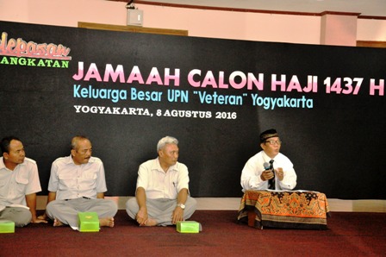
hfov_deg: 28.1
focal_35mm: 72
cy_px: 128
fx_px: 771
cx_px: 193
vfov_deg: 18.9
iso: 1600
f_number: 4.8
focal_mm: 48
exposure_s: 1/40
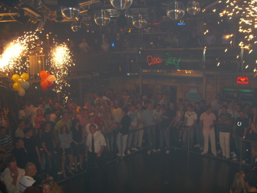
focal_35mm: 38
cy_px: 96
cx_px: 128
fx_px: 282
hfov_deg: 49.0
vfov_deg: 37.7
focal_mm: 7.9
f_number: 2.8
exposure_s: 1/60
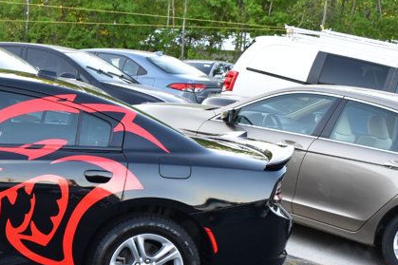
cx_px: -25
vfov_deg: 15.5
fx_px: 972
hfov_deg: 22.0
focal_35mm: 88
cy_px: 193
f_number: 7.1
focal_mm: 24
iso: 400
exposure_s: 1/40
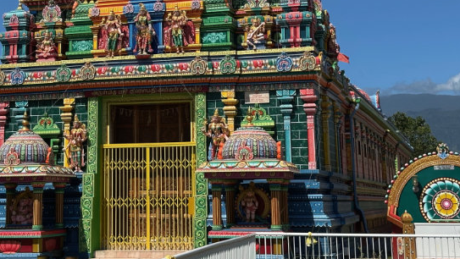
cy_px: 25
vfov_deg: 15.5
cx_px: 164
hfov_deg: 27.4
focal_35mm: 77
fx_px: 940
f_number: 1.8
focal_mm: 6.9
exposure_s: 1/5000
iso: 64
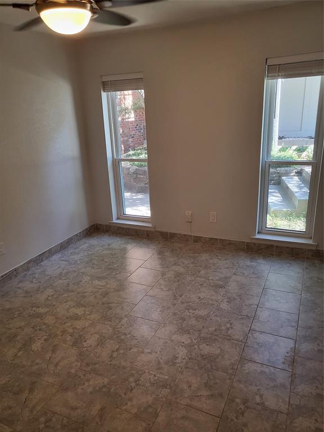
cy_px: 216
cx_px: 162
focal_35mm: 26
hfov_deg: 53.1
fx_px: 324
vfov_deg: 67.3
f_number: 1.8
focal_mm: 4.25
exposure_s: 1/120
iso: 320
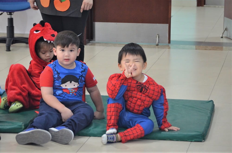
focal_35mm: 75
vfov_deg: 18.1
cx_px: 116
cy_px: 76
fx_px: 482
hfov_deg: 27.0
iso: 1000
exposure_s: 1/40
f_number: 3.2
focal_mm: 50
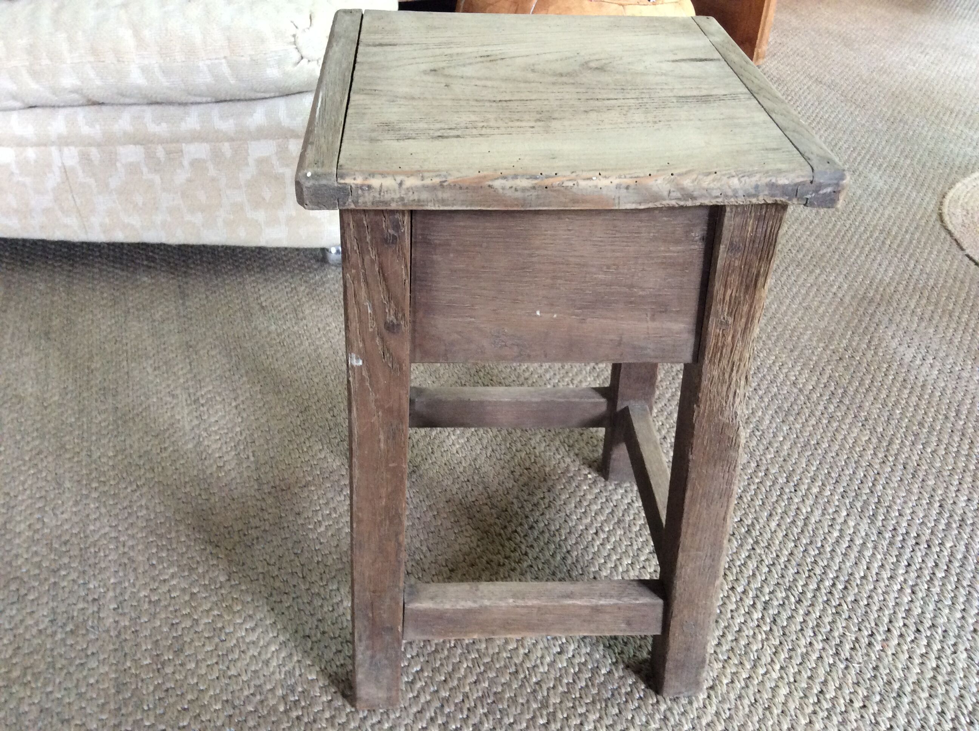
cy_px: 366
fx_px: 904
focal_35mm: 32
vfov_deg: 44.1
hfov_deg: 56.9
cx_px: 490
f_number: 2.4
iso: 160
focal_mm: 3.3
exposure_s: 1/25
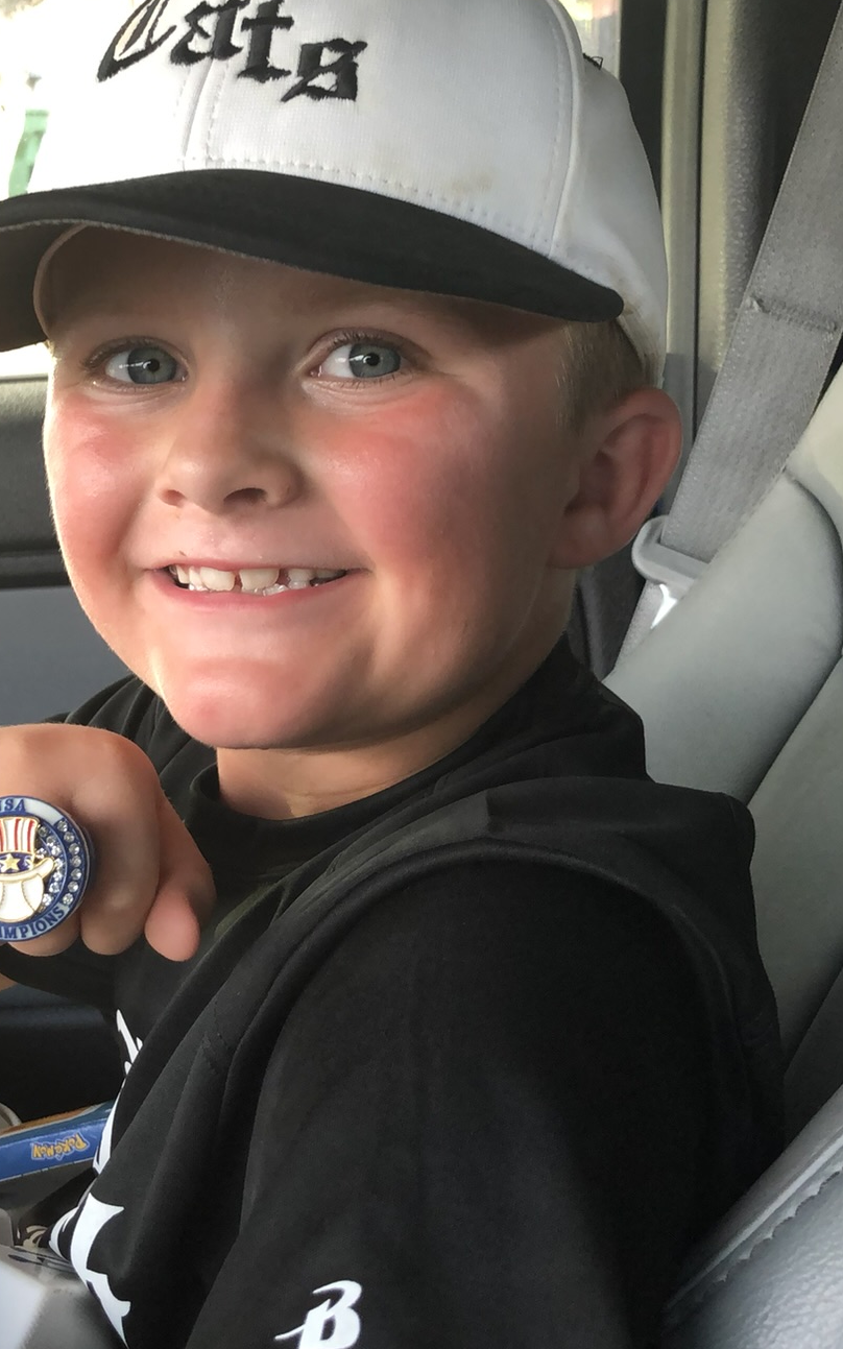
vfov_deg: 42.5
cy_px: 556
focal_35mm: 47
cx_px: 302
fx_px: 1728
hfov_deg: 27.3
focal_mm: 3.99
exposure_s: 1/120
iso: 80
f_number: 1.8
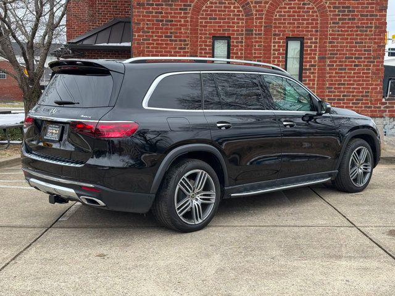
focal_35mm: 48
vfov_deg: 30.3
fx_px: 548
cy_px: 148
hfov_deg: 39.7
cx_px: 198
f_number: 1.78
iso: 64
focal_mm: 6.76
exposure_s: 1/168
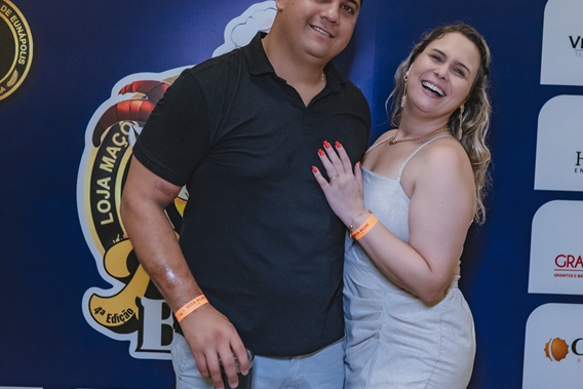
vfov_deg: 28.6
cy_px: 158
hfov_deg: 41.9
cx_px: 273
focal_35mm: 47
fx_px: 761
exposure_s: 1/640
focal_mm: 24
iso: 2500
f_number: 2.5
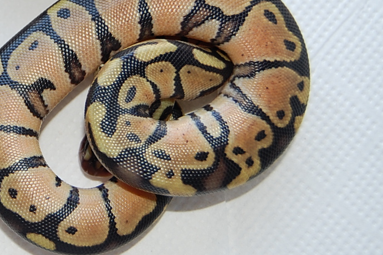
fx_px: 1041
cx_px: -25
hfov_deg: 20.0
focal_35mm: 98
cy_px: -2
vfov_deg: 13.7
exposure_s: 1/60
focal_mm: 30
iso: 200
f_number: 4.2
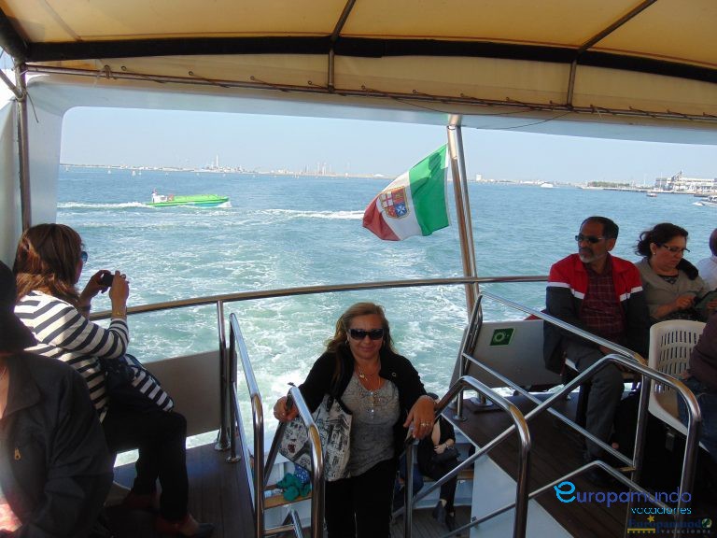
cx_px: 358
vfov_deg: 54.9
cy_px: 269
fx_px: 518
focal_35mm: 25
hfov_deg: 69.4
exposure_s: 1/800
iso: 80
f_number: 3
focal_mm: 4.5
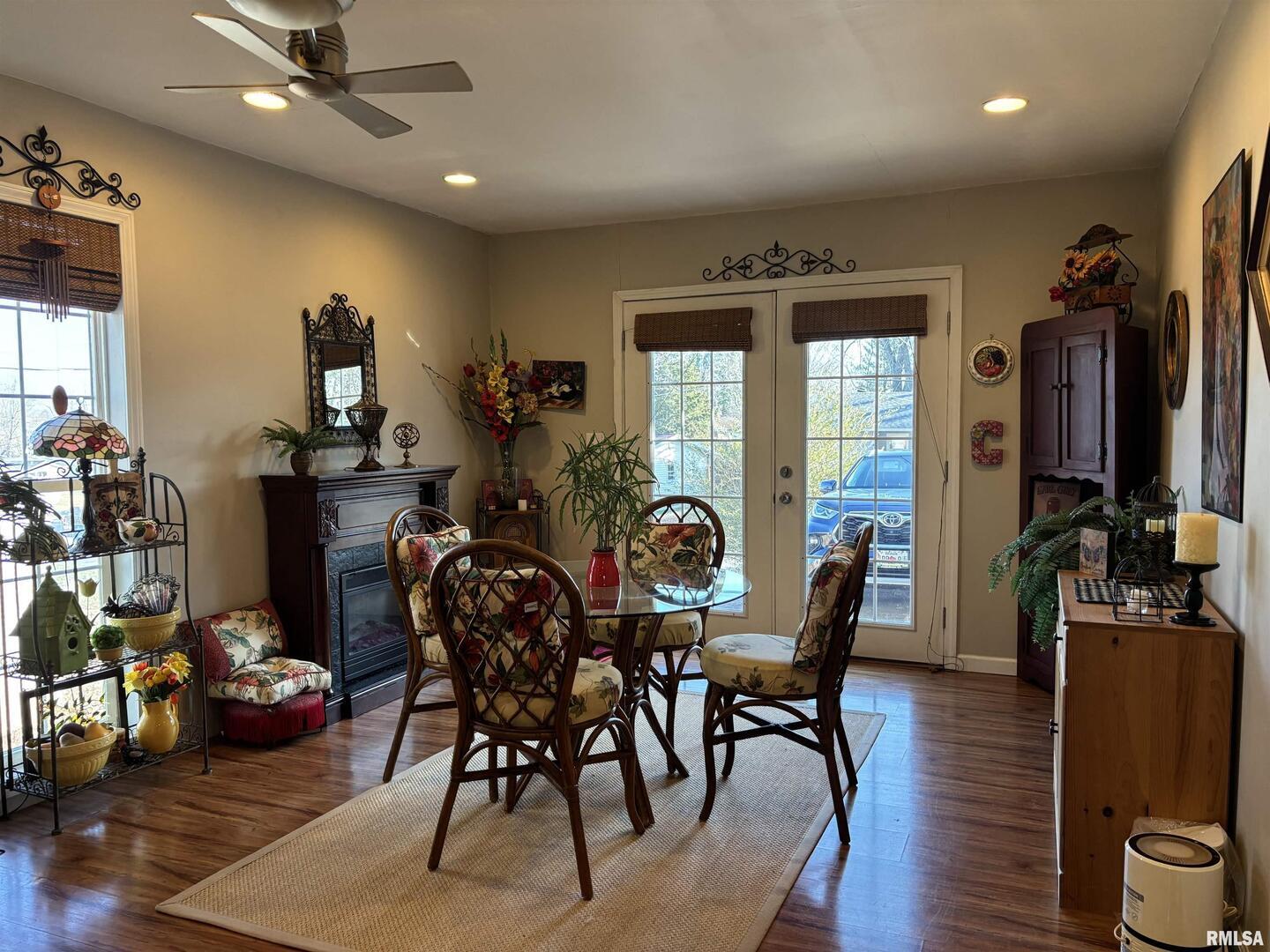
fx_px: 954
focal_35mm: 26
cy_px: 476
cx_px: 635
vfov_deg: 53.1
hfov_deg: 67.3
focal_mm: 5.96
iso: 125
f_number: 1.6
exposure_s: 1/105
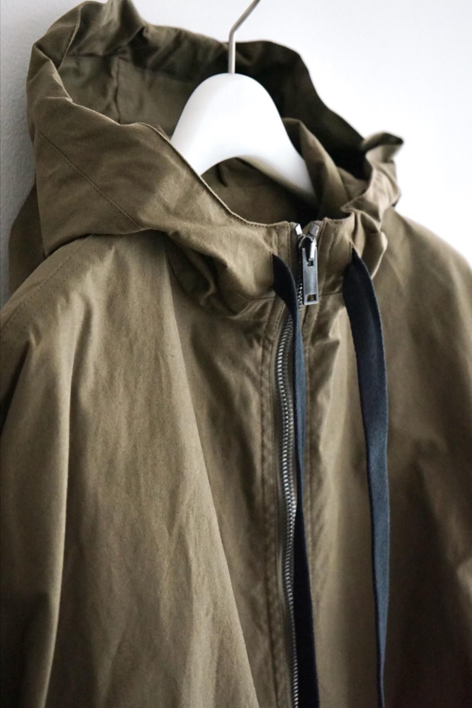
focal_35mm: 64
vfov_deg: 31.4
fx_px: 1258
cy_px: 354
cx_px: 236
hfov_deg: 21.3
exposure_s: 1/80
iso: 6400
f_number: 5.6
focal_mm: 64
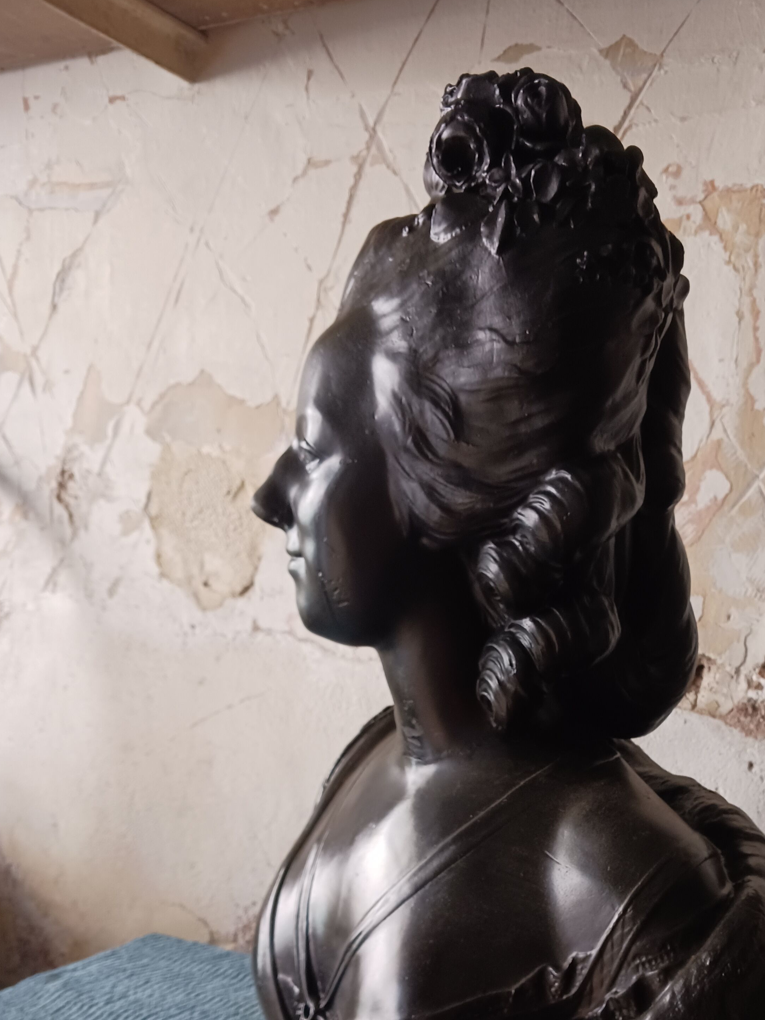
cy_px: 685
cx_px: 533
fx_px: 1120
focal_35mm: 38
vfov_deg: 48.1
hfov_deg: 37.2
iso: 200
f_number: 1.8
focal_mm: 4
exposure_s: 1/50
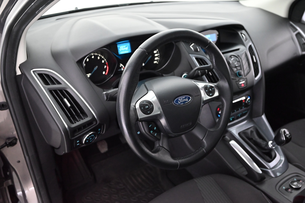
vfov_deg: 44.3
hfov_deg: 62.8
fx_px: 250
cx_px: 152
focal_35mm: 30
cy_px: 102
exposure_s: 1/60
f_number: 4.5
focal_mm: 29.5
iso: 6400
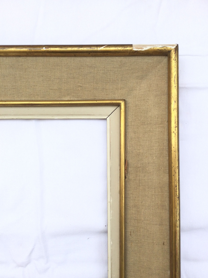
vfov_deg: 58.4
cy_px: 139
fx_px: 248
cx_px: 104
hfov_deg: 45.4
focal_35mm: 31
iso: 25
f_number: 2.4
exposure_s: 1/547
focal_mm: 3.3
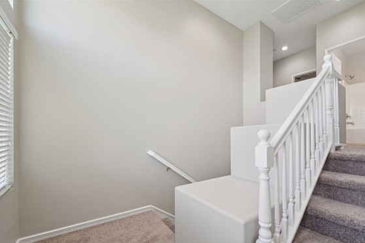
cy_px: 138
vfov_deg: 76.9
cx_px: 199
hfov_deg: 100.1
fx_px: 152
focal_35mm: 15
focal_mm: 13
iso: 320
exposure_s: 1/30
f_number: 8
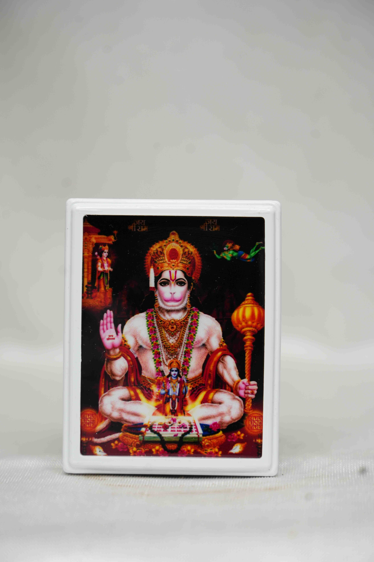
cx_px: 187
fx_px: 1636
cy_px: 281
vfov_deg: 19.5
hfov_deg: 13.0
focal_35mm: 105
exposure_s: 1/80
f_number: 5
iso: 250
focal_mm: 105
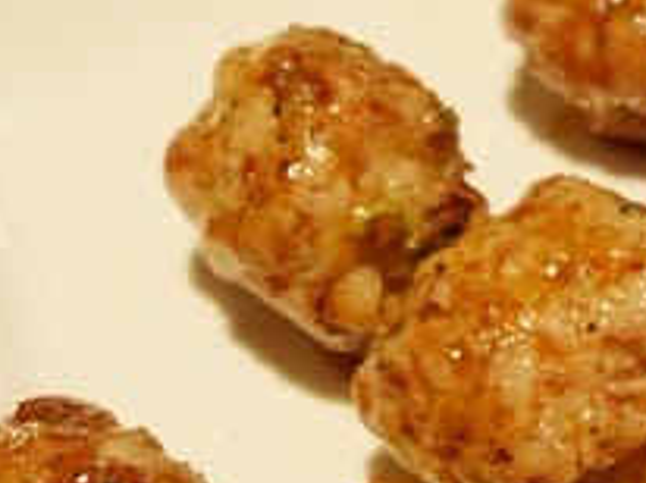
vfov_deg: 11.9
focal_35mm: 123
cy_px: 455
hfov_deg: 16.0
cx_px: 430
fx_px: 2293
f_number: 4.3
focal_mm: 19
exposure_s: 1/40
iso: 6400
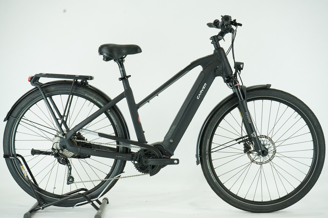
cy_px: 109
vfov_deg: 20.9
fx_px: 592
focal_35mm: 65
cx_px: 164
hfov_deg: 31.0
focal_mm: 65
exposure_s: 1/200
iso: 3200
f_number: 8
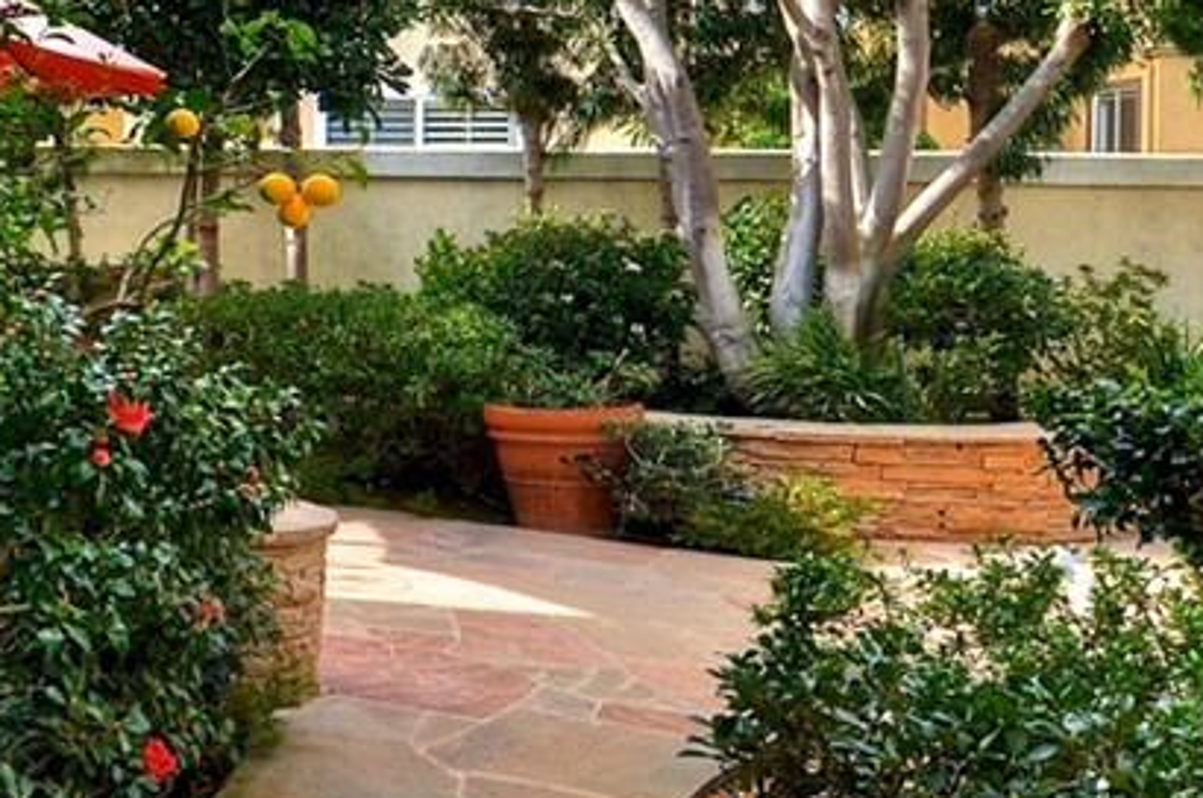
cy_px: 241
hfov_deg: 35.1
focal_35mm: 45
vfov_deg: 29.5
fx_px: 1501
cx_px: -220
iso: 125
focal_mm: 12
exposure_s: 1/80
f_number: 7.1
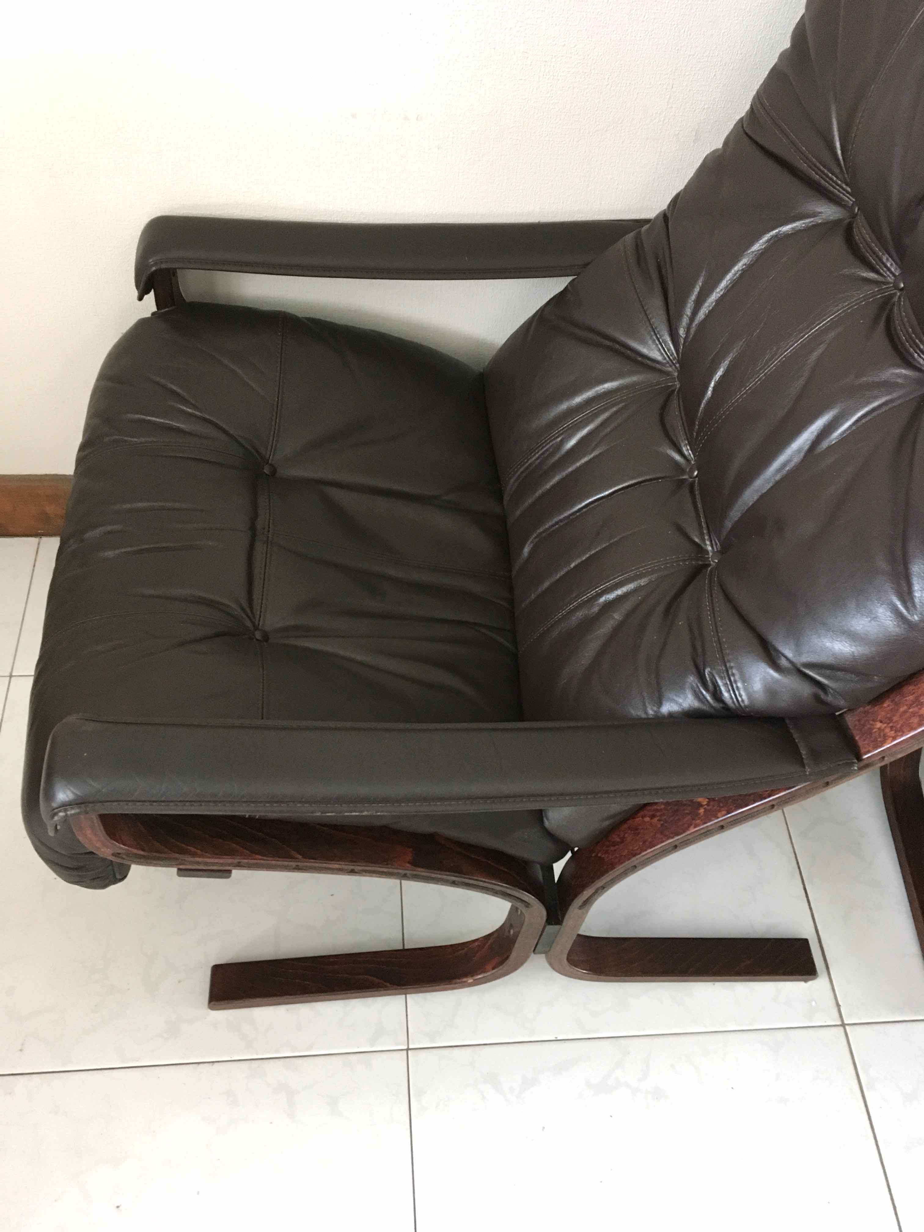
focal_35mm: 29
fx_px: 1032
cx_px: 462
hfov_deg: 48.2
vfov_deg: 61.7
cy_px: 616
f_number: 2.2
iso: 200
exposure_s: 1/17
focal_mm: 4.15
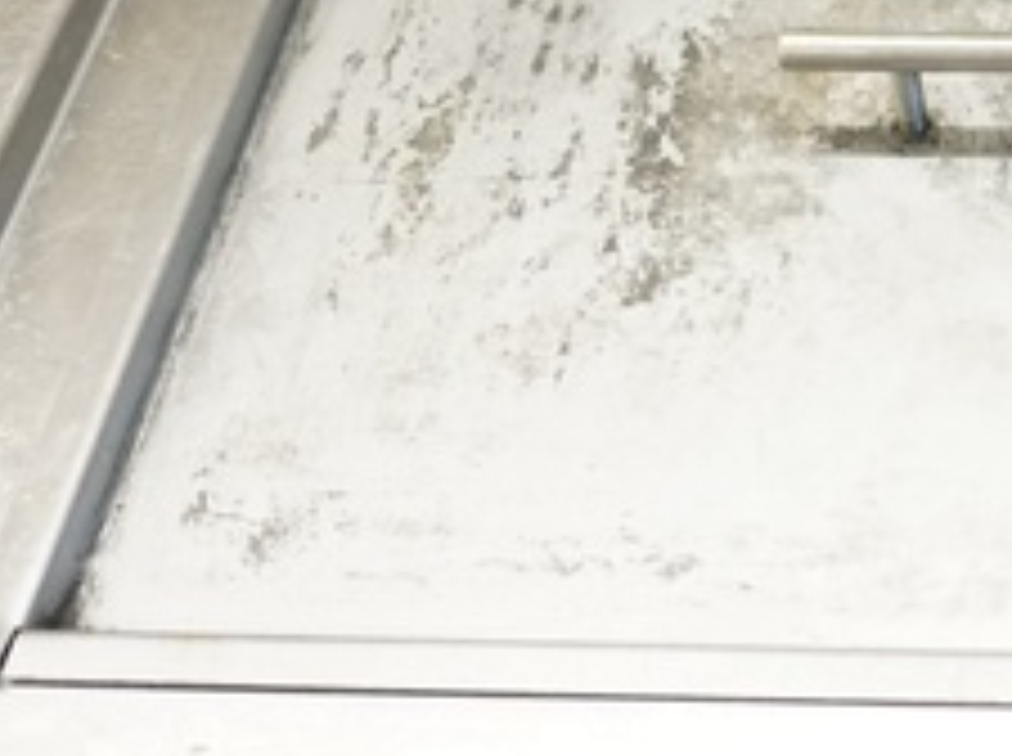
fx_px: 2160
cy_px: 284
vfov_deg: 19.8
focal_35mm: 74
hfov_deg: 24.5
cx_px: 1129
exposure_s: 1/60
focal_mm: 16
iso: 1600
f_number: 3.5
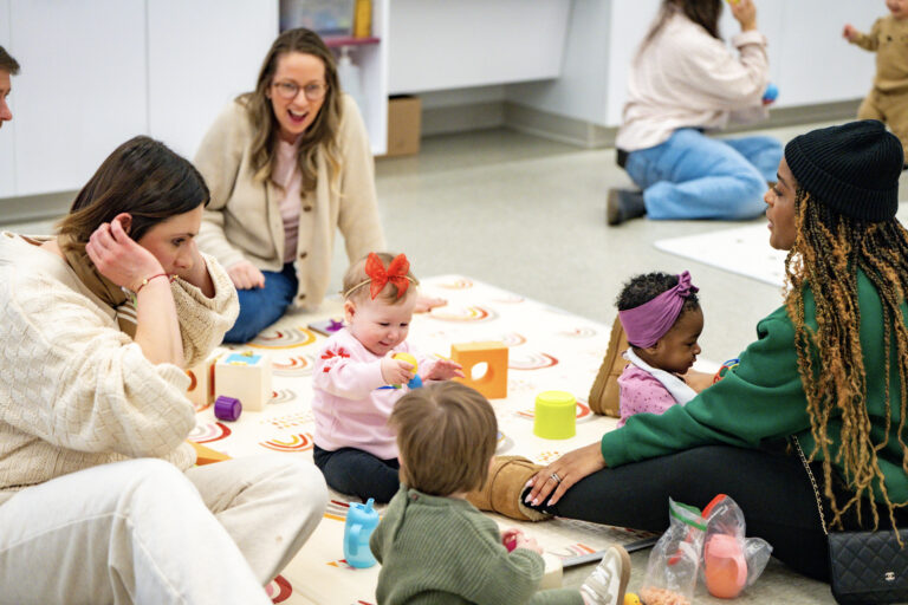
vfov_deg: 17.9
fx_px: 1917
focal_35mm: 76
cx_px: 454
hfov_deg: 26.7
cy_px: 302
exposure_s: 1/1000
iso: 4000
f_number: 2.8
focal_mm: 76
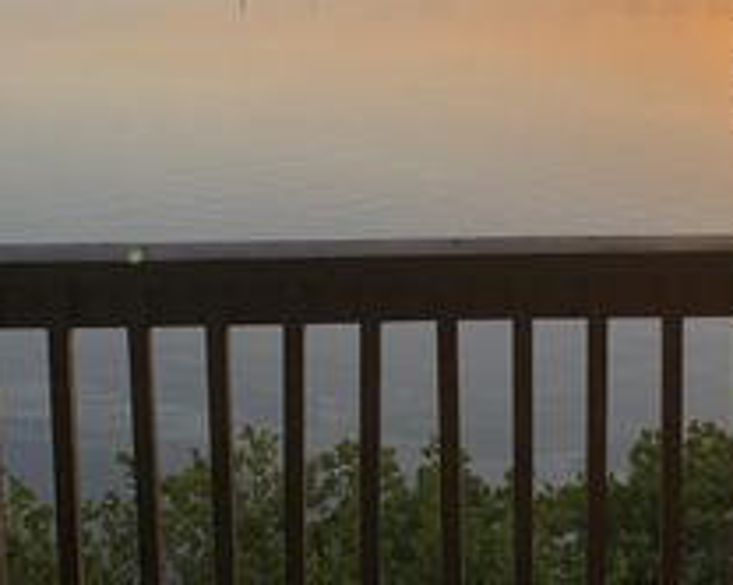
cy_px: 90
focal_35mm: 61
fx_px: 1322
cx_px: 539
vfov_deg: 24.4
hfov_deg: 30.5
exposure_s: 1/1149
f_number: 1.8
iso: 25
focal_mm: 4.25
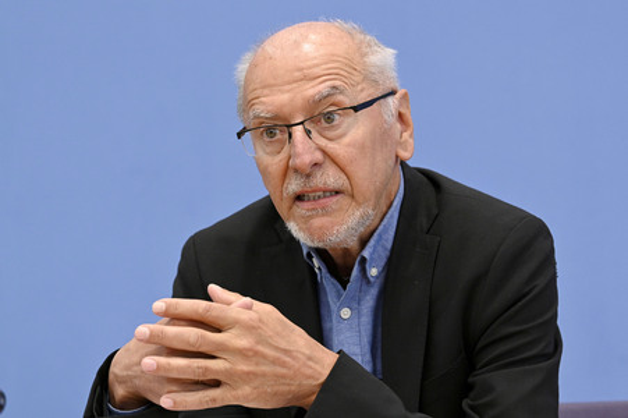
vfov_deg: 13.0
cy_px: 209
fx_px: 1830
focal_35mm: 105
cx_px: 314
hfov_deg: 19.5
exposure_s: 1/500
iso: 3200
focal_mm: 105
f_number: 5.6
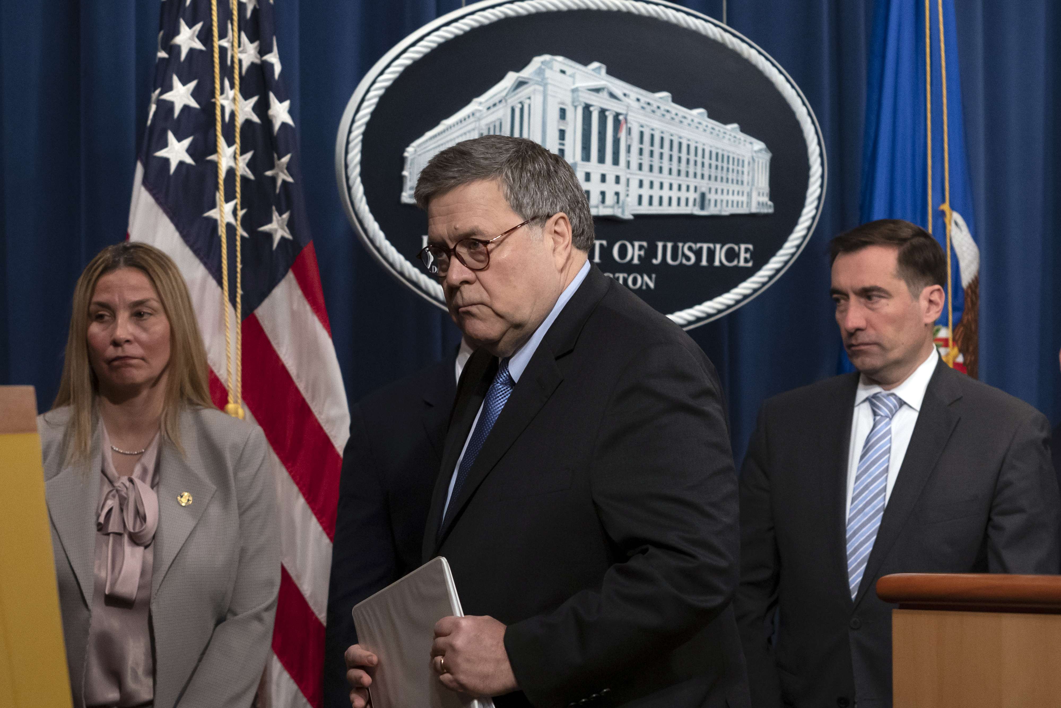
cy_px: 354
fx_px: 3183
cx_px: 530
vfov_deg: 12.7
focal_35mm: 108
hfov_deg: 18.9
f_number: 3.5
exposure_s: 1/640
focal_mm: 72
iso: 3200
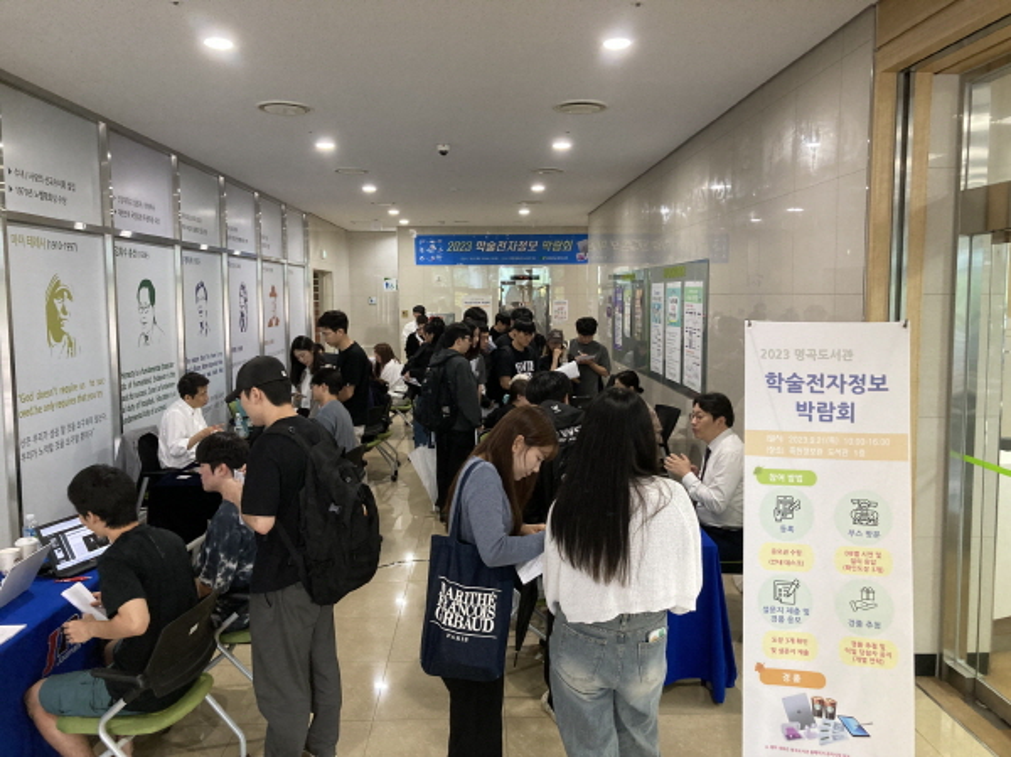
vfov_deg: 49.7
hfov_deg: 63.5
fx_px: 817
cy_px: 378
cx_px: 506
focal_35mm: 28
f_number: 1.8
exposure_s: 1/60
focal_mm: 3.99
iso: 250
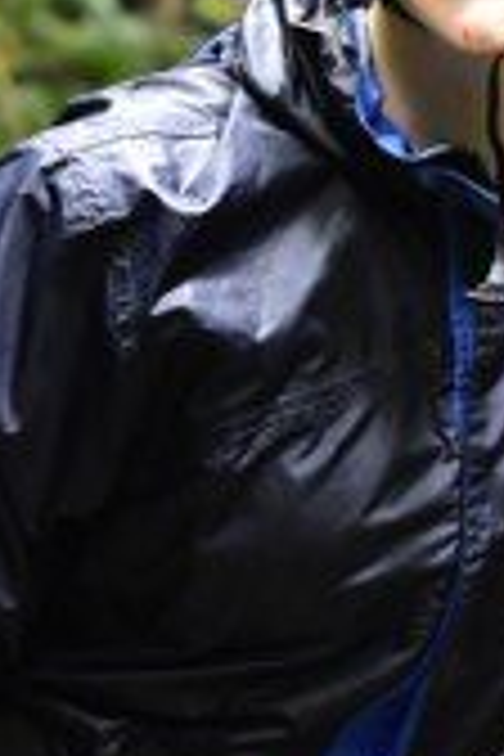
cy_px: 243
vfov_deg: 7.2
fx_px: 6006
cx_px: 706
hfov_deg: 4.8
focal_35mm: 286
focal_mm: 50
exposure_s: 1/25
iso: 3200
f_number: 2.8
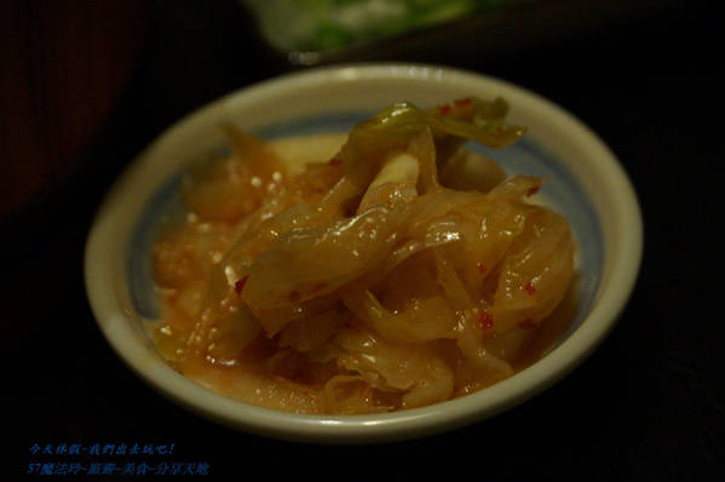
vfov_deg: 11.8
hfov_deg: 17.7
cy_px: 241
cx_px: 362
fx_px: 2323
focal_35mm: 116
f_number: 4
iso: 3200
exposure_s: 1/50
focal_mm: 77
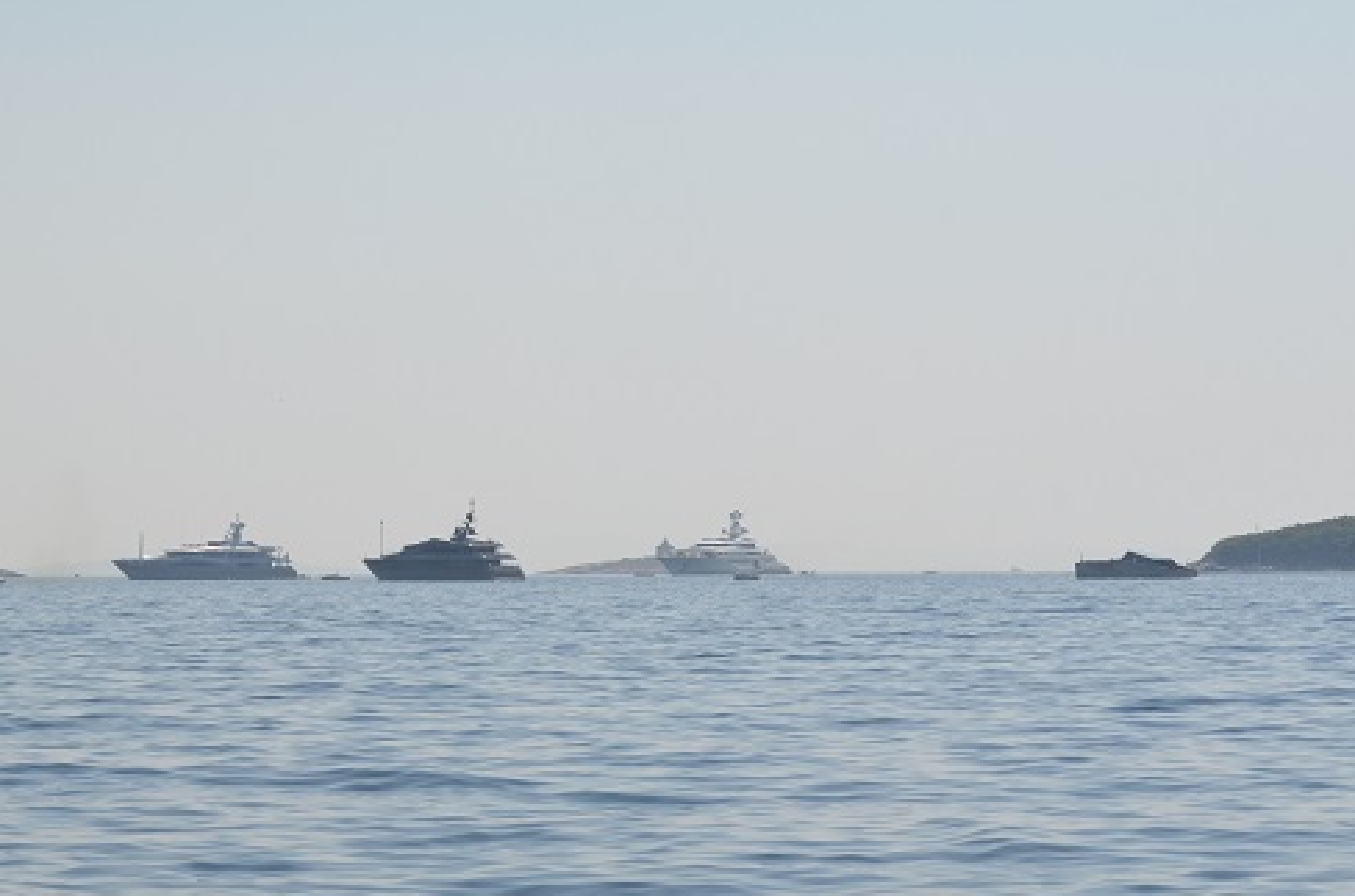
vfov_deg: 10.6
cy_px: 531
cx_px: 564
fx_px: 4844
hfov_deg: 15.9
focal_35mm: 129
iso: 640
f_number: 6.3
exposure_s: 1/5000
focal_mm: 70
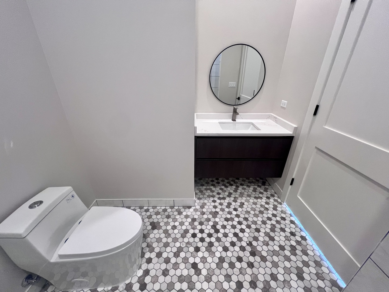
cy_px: 146
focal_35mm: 13
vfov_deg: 89.9
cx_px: 194
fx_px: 146
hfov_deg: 106.2
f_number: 1.8
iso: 250
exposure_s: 1/60
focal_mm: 1.57
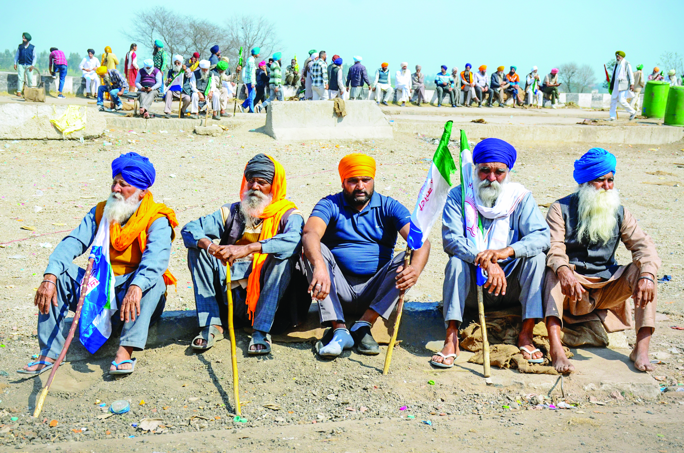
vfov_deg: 21.5
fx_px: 1194
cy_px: 226
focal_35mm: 63
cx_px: 342
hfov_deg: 32.0
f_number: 7.1
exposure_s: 1/640
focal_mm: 42
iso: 320
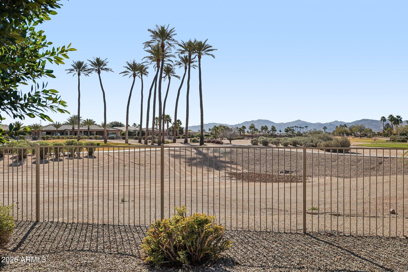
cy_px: 136
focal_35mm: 31
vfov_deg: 42.3
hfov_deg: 60.3
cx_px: 204
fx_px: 351
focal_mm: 31
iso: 400
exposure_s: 1/2000
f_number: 8
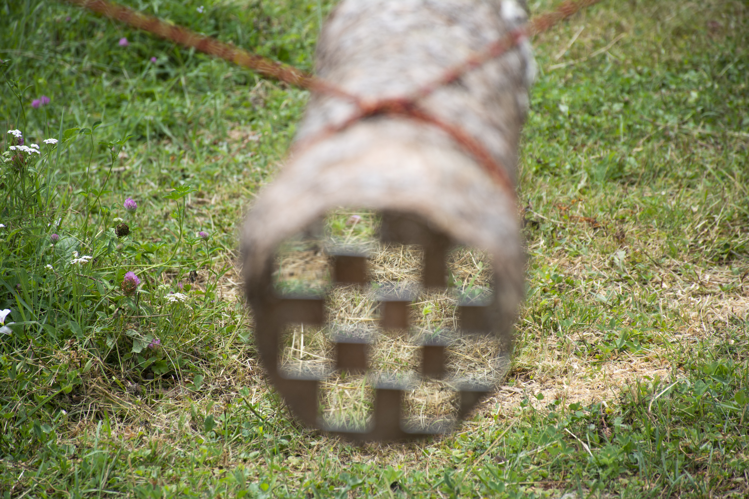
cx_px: 374
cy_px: 250
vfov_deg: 6.5
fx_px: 4369
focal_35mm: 210
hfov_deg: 9.8
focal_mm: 140
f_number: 5.6
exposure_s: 1/500
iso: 200
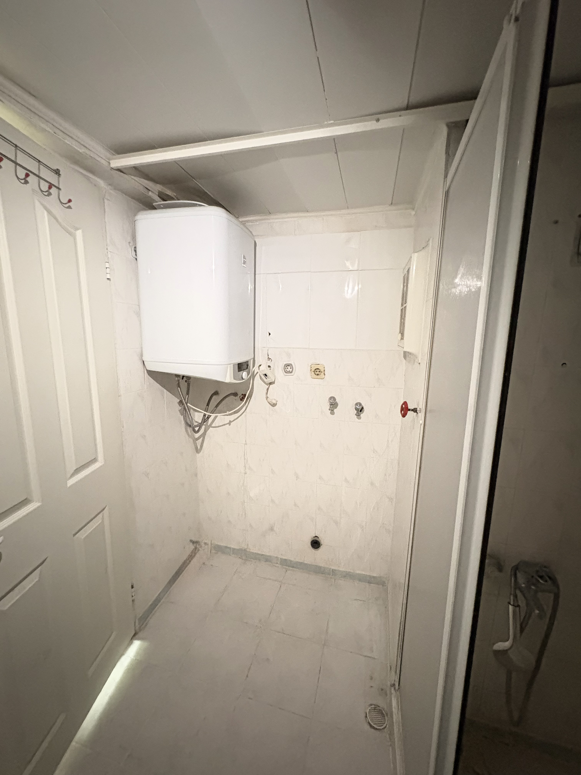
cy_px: 388
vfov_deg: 102.1
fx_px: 313
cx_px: 290
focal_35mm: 14
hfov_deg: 85.7
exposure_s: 1/15
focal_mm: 2.22
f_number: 2.2
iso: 2000
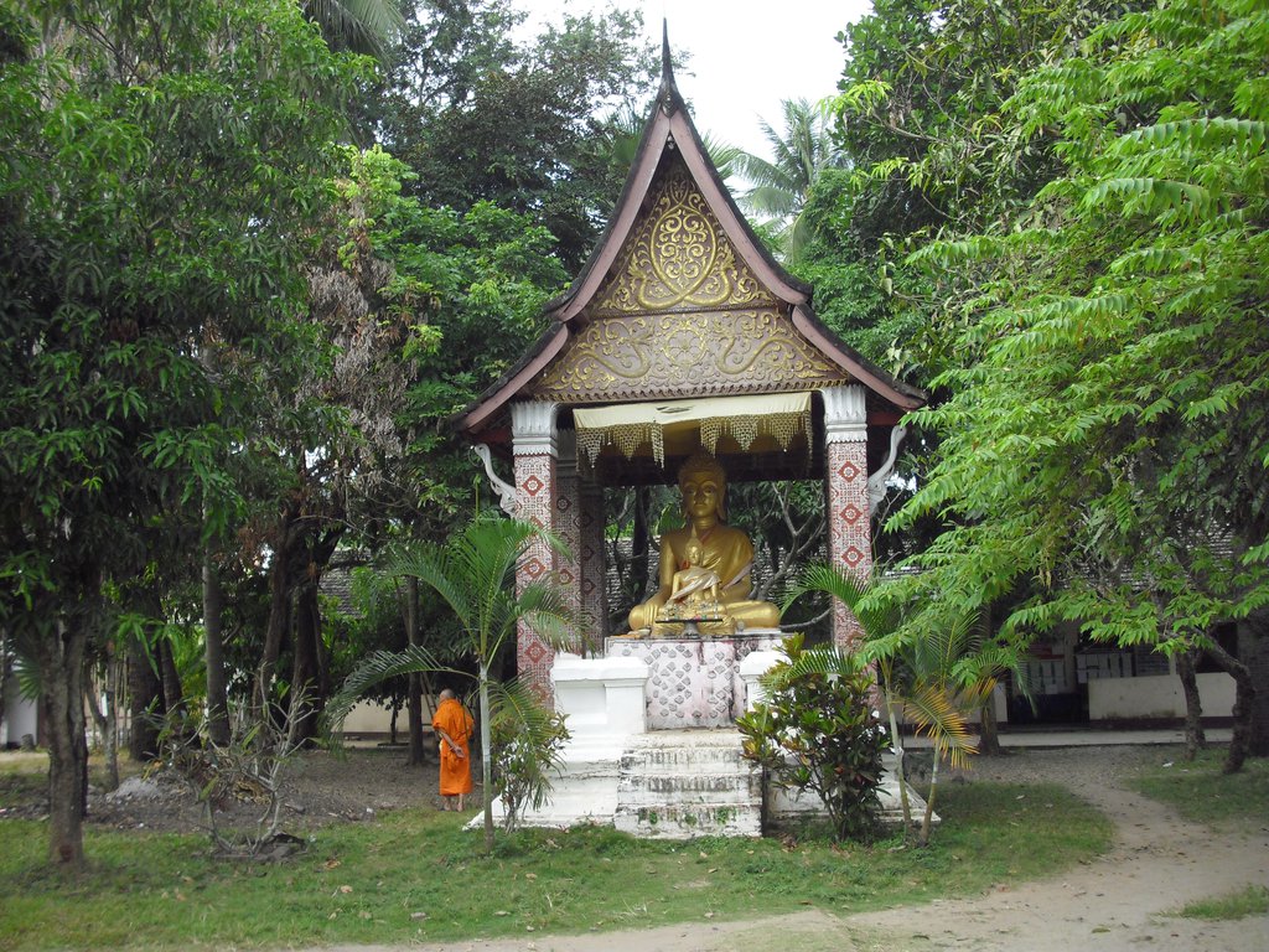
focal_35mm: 38
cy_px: 476
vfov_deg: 37.7
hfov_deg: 49.0
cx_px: 634
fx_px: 1393
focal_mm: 6.2
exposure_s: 1/320
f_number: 2.8
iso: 100
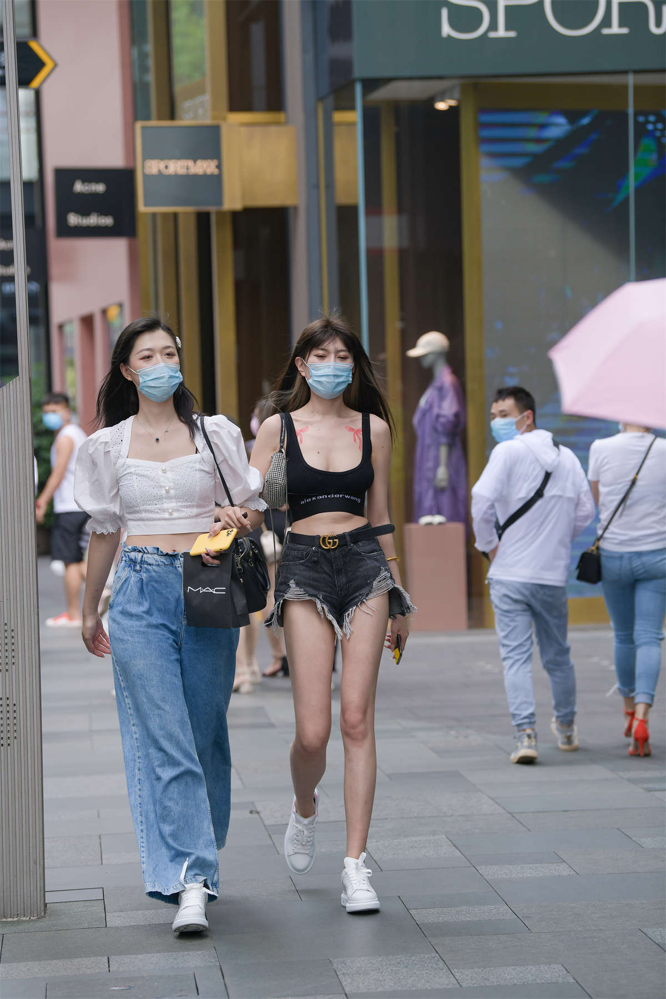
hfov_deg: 10.5
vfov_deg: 15.8
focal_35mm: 130
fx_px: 3607
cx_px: 333
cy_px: 500
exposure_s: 1/800
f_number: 4
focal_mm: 130
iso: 160
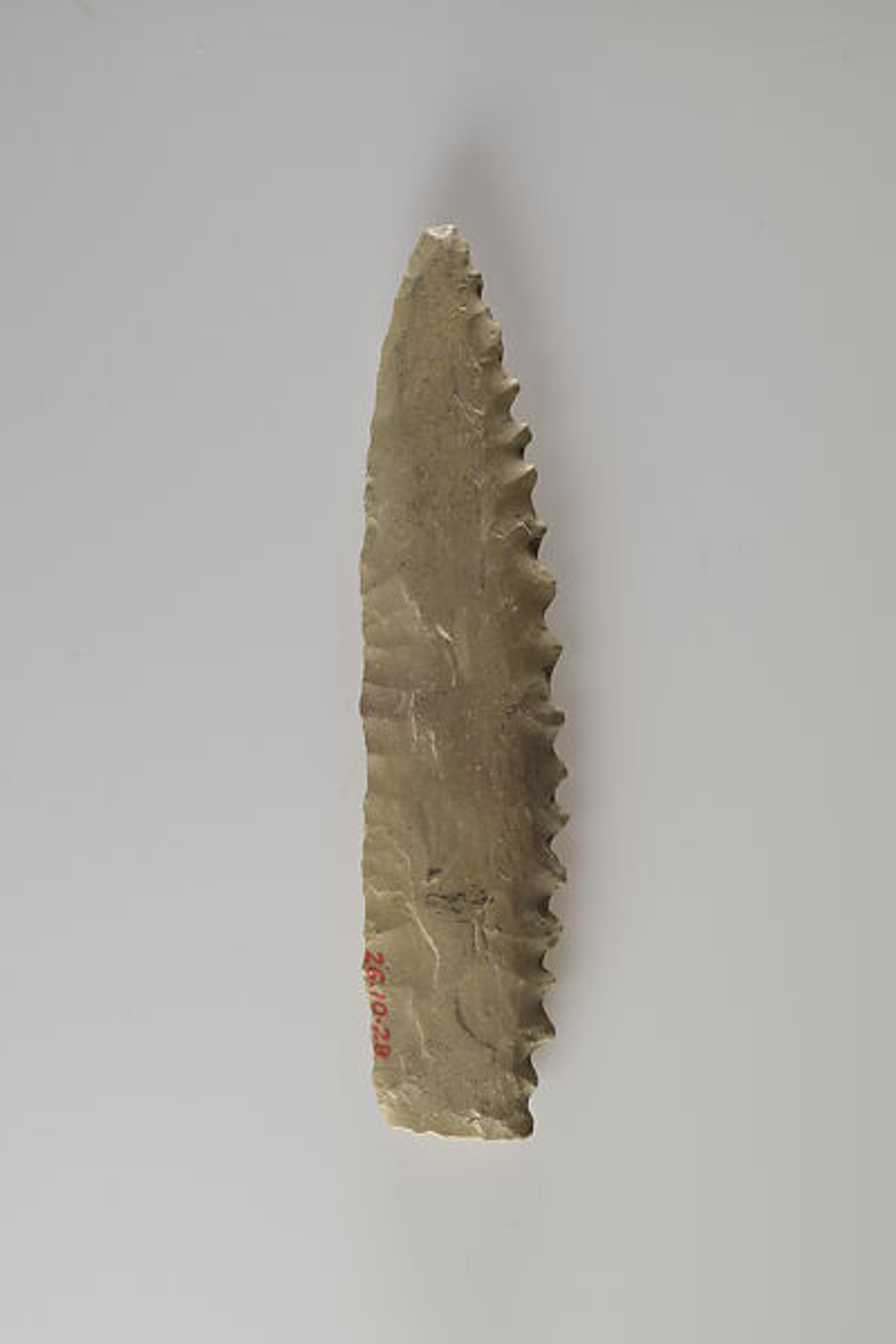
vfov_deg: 33.4
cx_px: 448
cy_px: 672
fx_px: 2240
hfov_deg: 22.6
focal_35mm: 60
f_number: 11
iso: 125
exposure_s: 1/20
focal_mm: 40
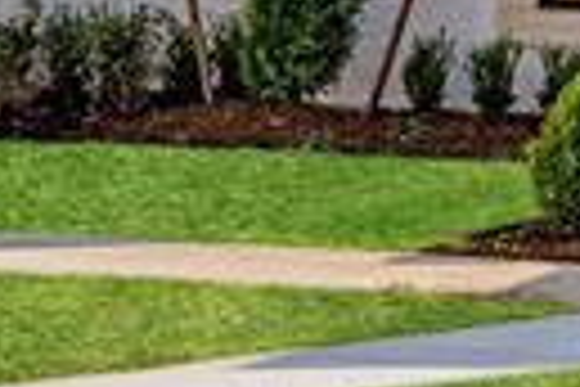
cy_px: -252
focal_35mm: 199
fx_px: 3206
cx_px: 1621
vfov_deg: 6.8
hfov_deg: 8.8
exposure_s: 1/250
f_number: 11
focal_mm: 25
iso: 100
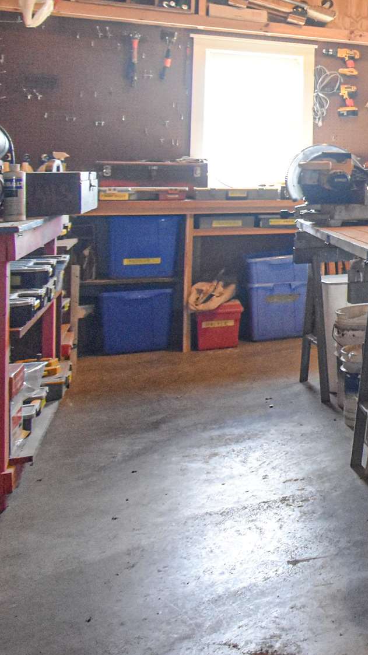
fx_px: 747
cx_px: 691
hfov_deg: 19.4
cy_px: 158
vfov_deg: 45.6
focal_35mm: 43
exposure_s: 1/100
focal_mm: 10
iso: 1600
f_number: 4.5
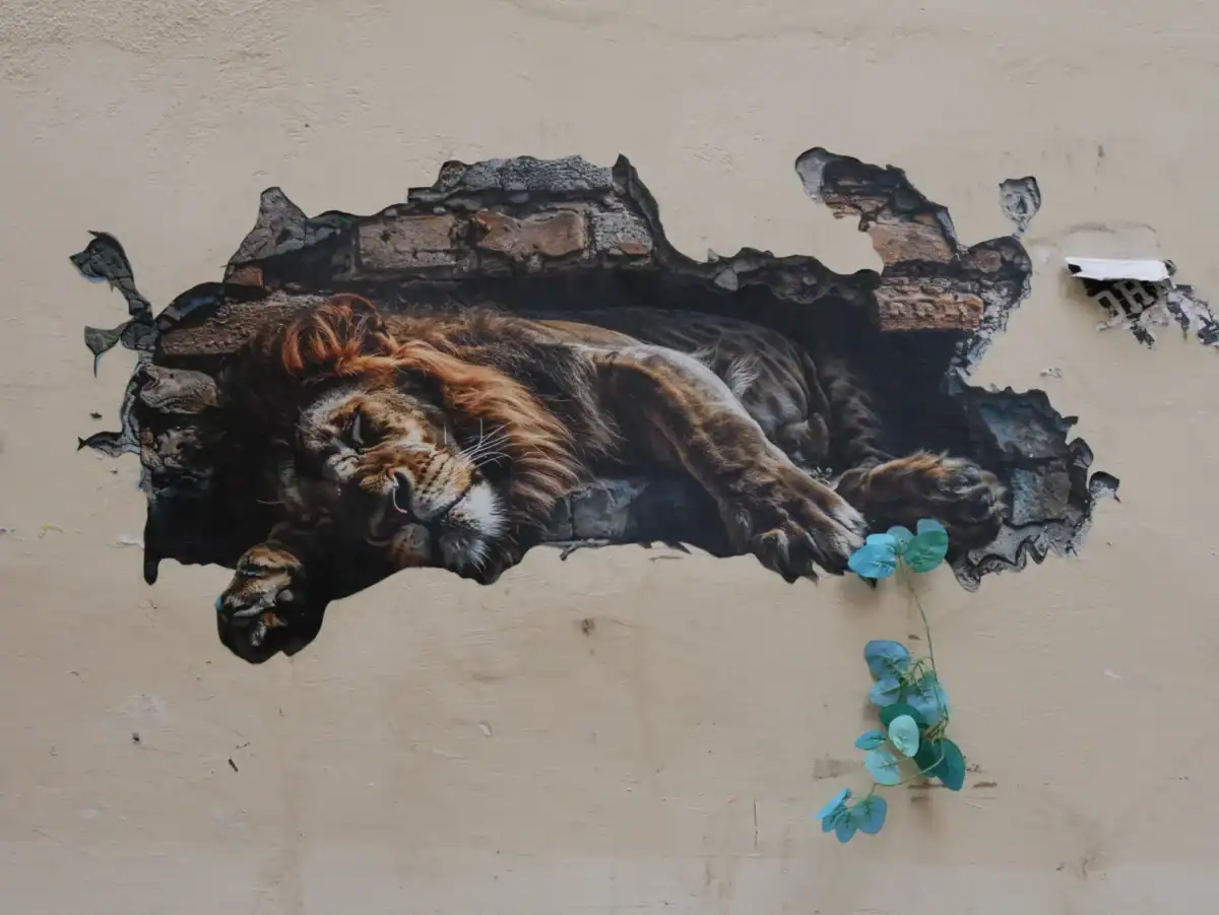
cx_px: 610
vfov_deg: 13.5
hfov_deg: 17.9
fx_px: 3875
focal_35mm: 110
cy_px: 458
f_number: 5.1
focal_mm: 55
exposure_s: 1/100
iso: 400
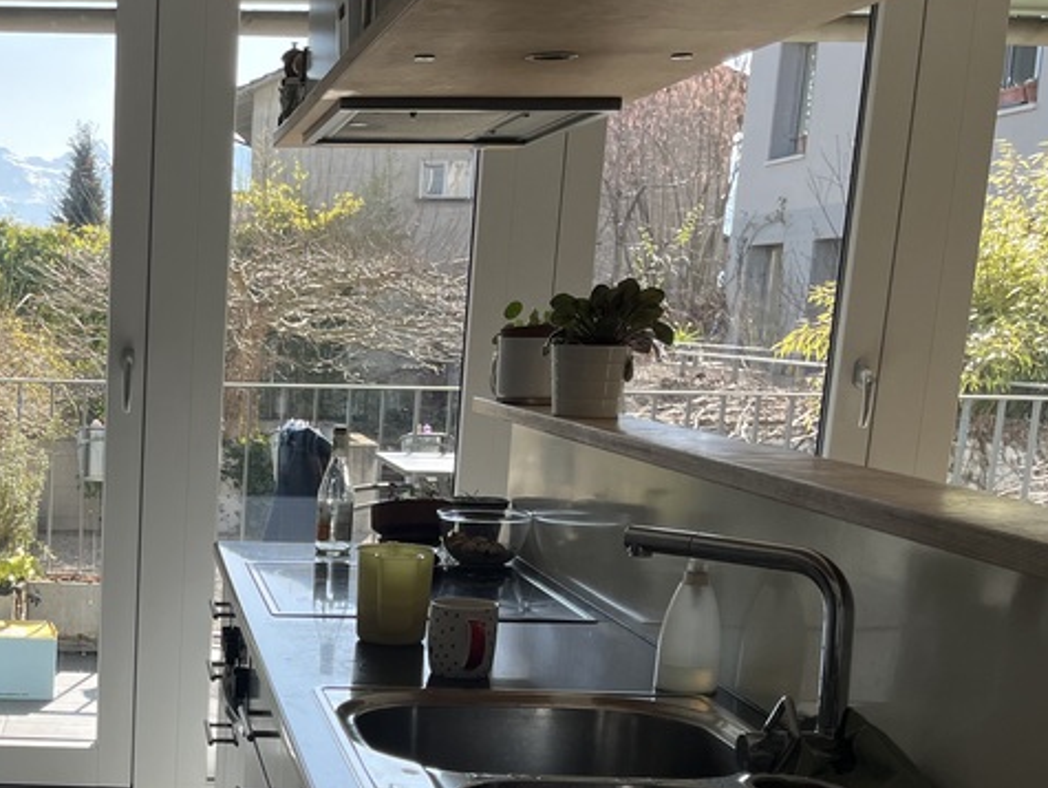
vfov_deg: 25.5
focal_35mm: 56
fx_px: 1697
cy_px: 682
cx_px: 49
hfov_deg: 32.1
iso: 50
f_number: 1.6
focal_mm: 5.1
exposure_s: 1/852
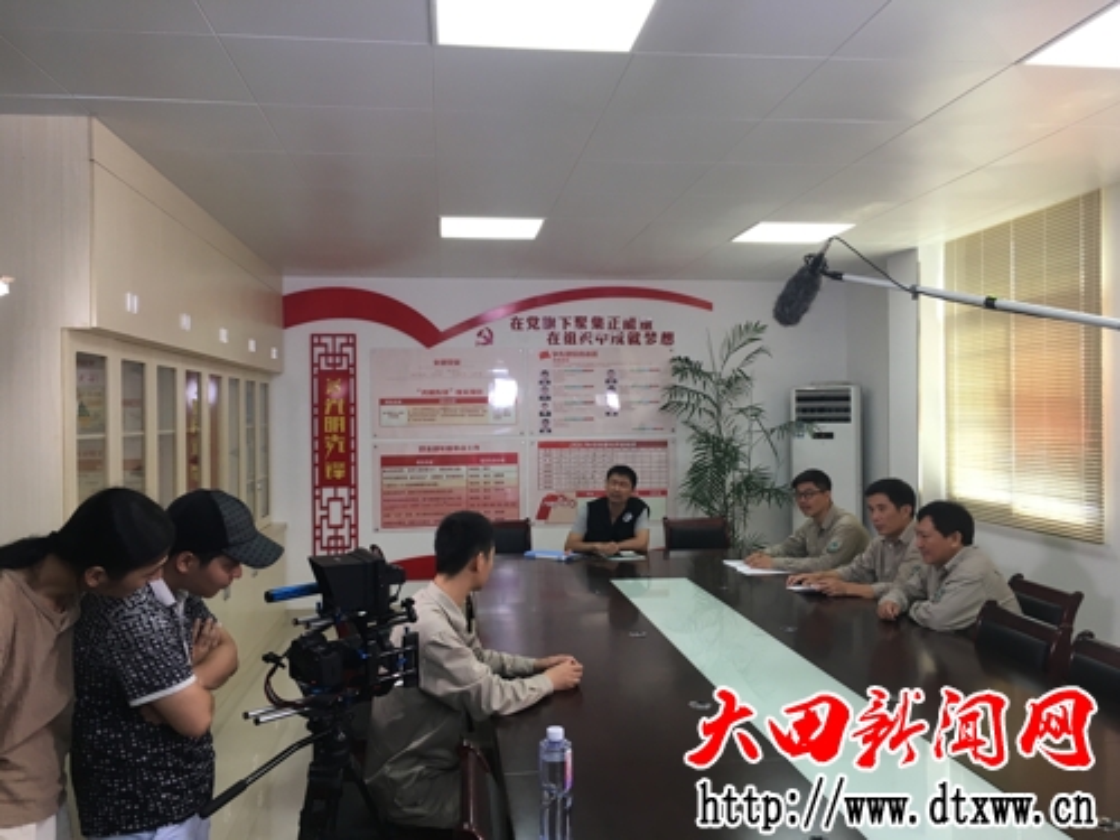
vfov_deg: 48.2
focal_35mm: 29
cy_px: 420
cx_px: 560
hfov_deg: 61.7
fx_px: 938
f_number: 2.2
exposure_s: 1/33
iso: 32
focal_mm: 4.15
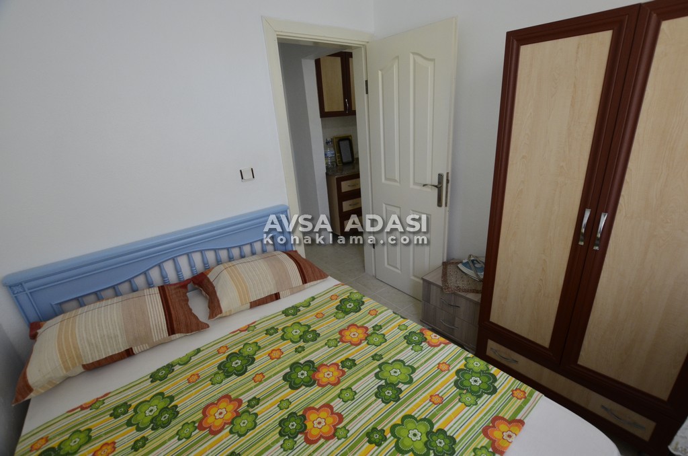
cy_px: 228
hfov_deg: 100.5
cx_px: 344
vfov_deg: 77.1
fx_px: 286
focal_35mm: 15
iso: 1000
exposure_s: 1/60
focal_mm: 10
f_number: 6.7
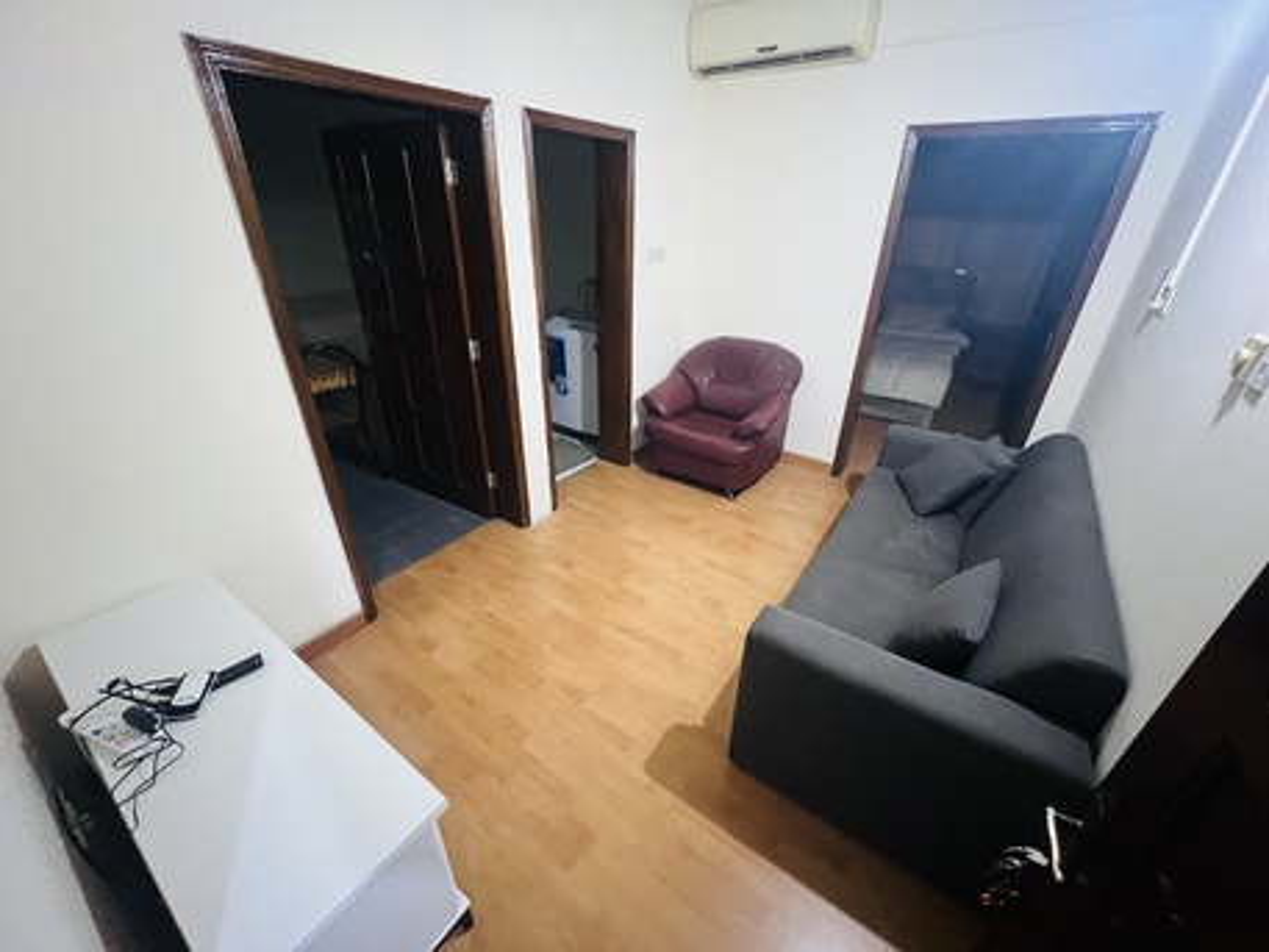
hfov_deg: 106.2
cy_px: 476
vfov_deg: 89.9
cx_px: 634
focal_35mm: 13
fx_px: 477
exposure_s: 1/33
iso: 1000
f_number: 1.8
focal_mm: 1.57
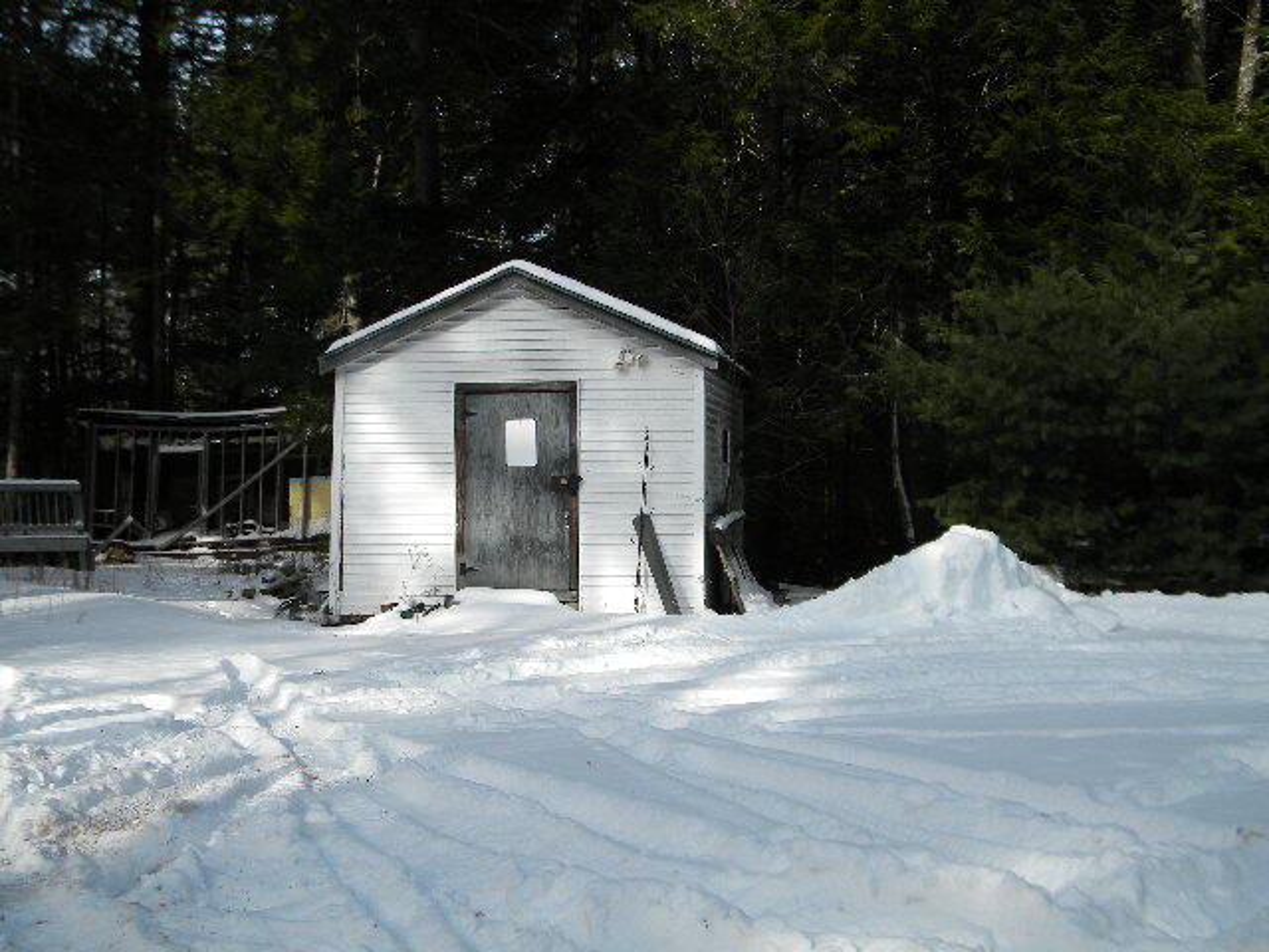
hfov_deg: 45.8
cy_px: 476
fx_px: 1503
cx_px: 634
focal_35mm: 41
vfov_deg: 35.1
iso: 80
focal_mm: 7.3
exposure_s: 1/530
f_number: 3.8
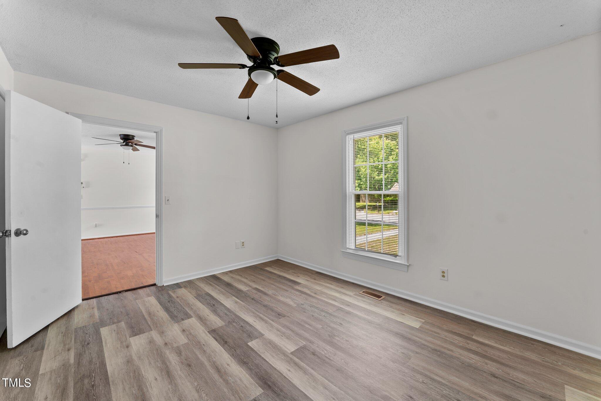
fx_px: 234
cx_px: 300
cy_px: 200
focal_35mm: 14
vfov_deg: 81.3
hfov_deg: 104.2
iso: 100
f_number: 8
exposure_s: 1
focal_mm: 14
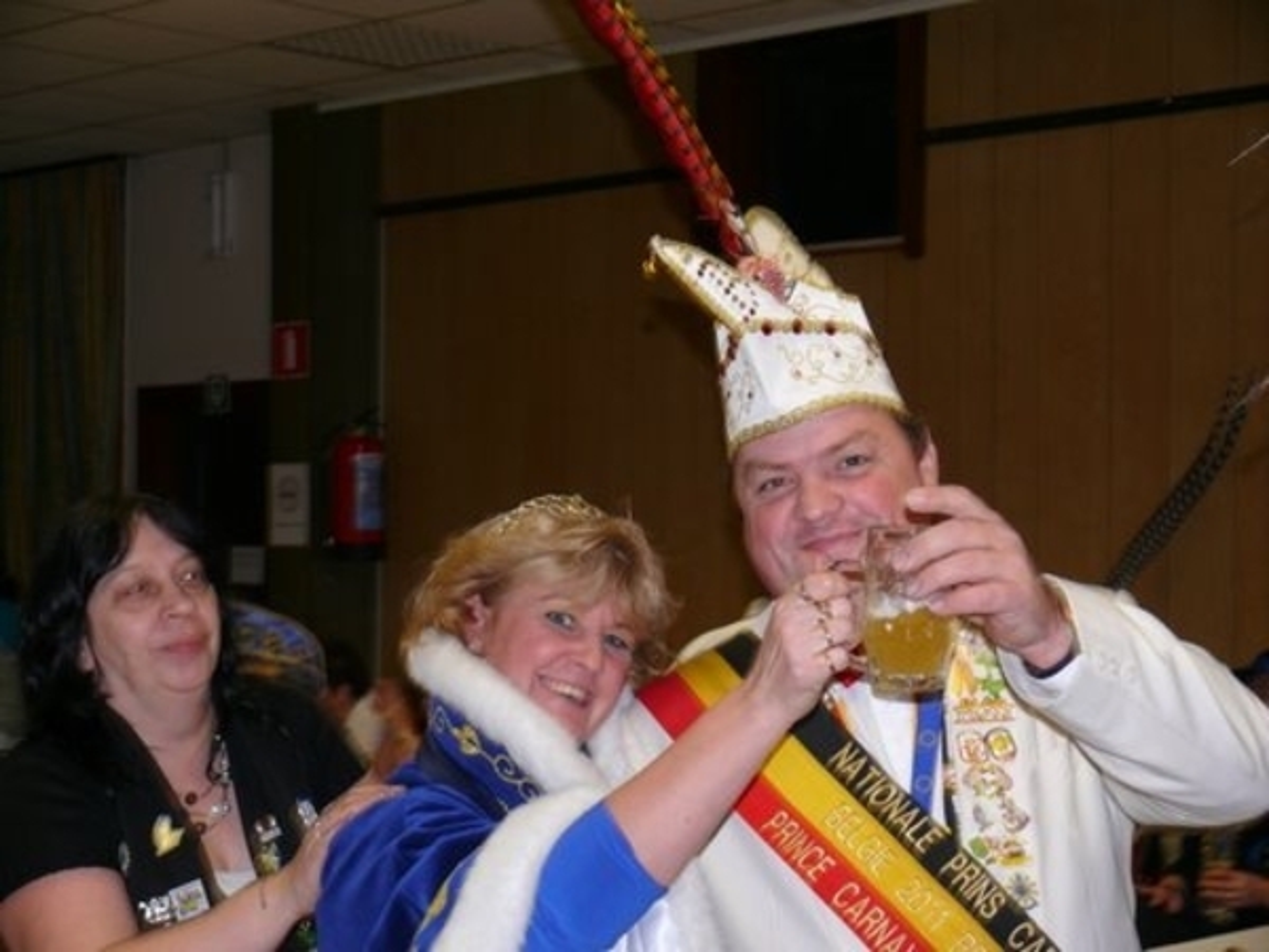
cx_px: 634
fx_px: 2529
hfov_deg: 28.2
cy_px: 476
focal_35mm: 69
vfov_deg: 21.3
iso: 100
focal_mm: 14.6
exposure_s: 1/30
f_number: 3.2
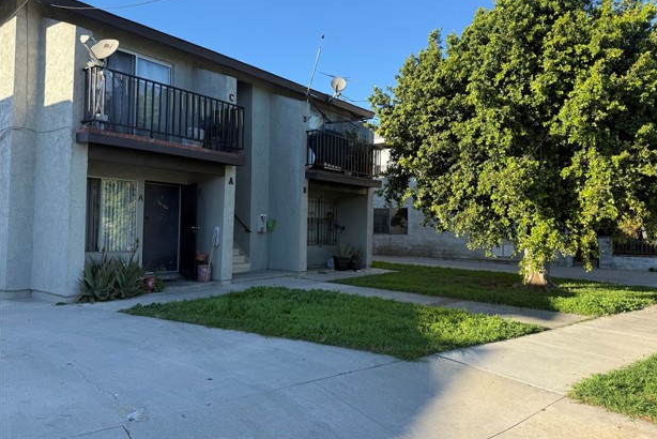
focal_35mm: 26
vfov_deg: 49.6
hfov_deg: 69.3
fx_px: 475
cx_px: 341
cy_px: 208
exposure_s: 1/1230
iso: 80
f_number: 1.78
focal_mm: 6.76
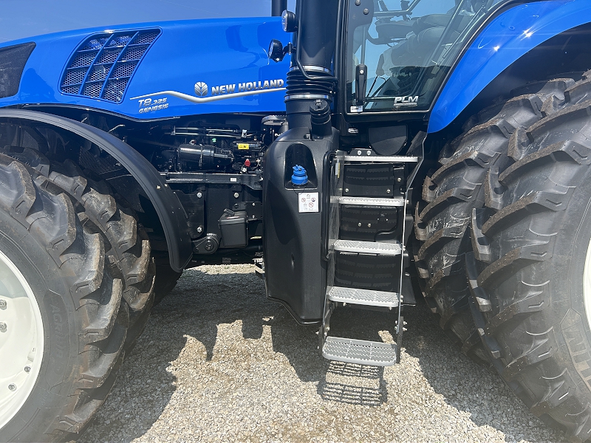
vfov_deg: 53.1
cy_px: 222
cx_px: 296
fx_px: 444
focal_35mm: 26
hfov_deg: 67.3
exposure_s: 1/2299
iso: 50
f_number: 1.5
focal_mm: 5.7
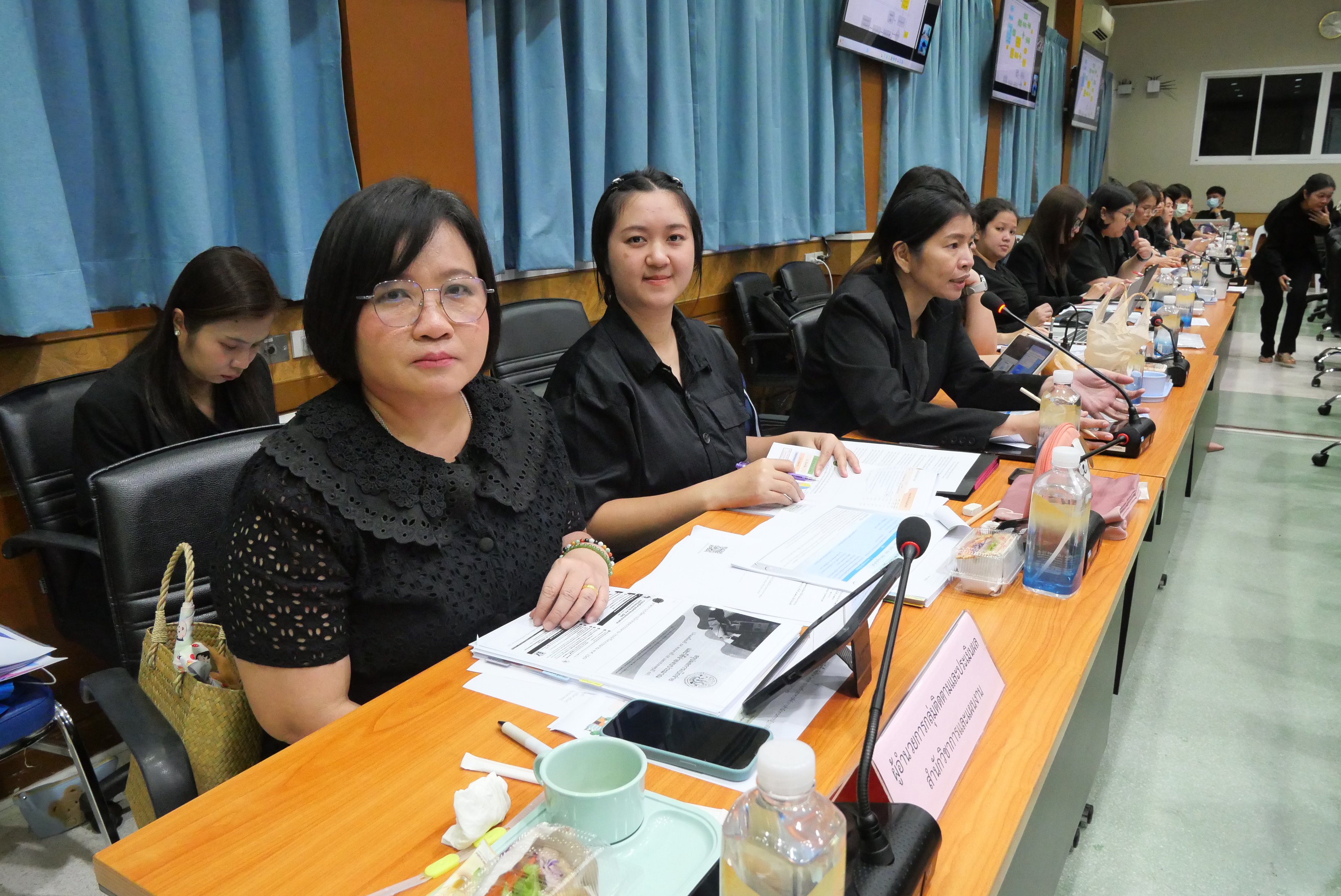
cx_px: 670
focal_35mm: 24
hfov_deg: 73.7
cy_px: 448
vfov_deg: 53.2
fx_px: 895
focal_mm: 12
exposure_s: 1/80
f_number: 5
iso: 3200
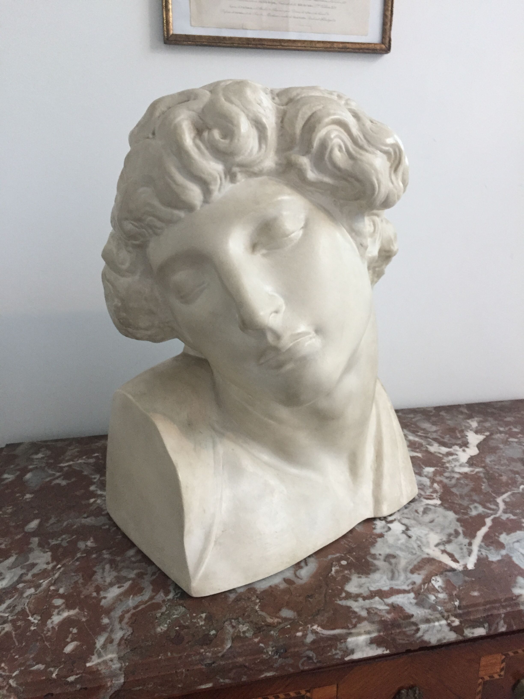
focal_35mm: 29
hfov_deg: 48.2
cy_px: 350
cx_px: 262
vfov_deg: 61.7
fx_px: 585
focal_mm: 4.15
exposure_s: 1/33
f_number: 2.2
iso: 200
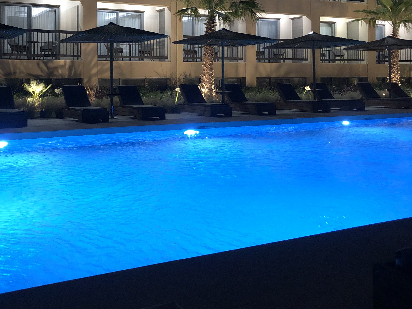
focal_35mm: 42
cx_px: 152
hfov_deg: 44.4
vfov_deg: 33.8
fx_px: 500
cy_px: 83
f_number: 1.8
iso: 100
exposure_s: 1/9
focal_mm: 3.99
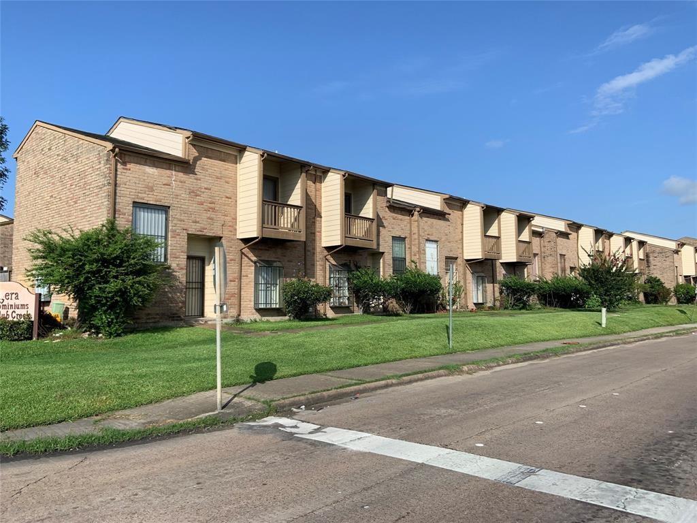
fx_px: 524
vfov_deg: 53.1
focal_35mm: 26
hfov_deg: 67.3
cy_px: 262
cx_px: 348
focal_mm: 4.25
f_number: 1.8
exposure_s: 1/2481
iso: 25
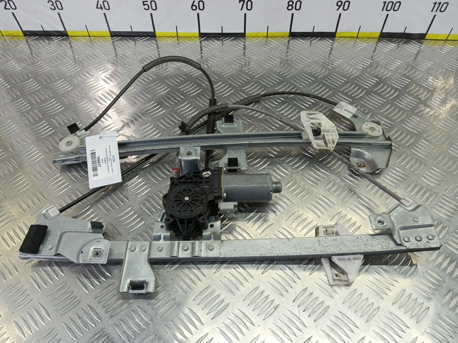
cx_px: 229
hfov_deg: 73.9
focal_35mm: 23
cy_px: 172
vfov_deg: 58.9
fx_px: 304
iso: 113
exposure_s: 1/50
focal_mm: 4.11
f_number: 1.6
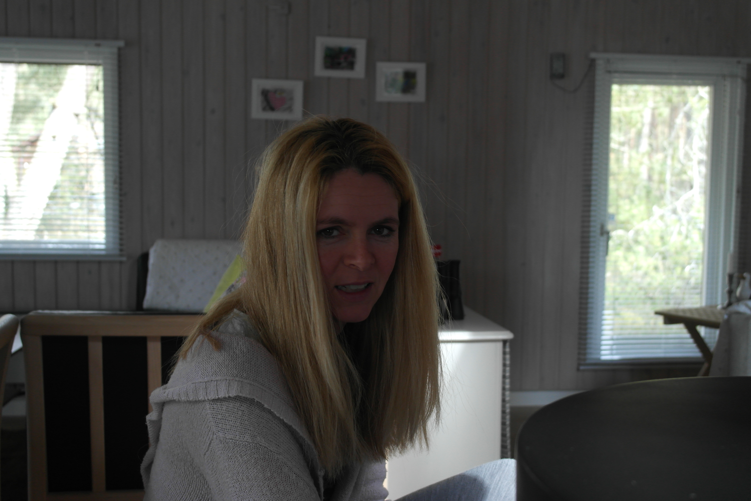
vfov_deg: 31.2
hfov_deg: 45.4
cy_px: 250
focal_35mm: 43
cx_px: 376
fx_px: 897
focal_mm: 28
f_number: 4
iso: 400
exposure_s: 1/60
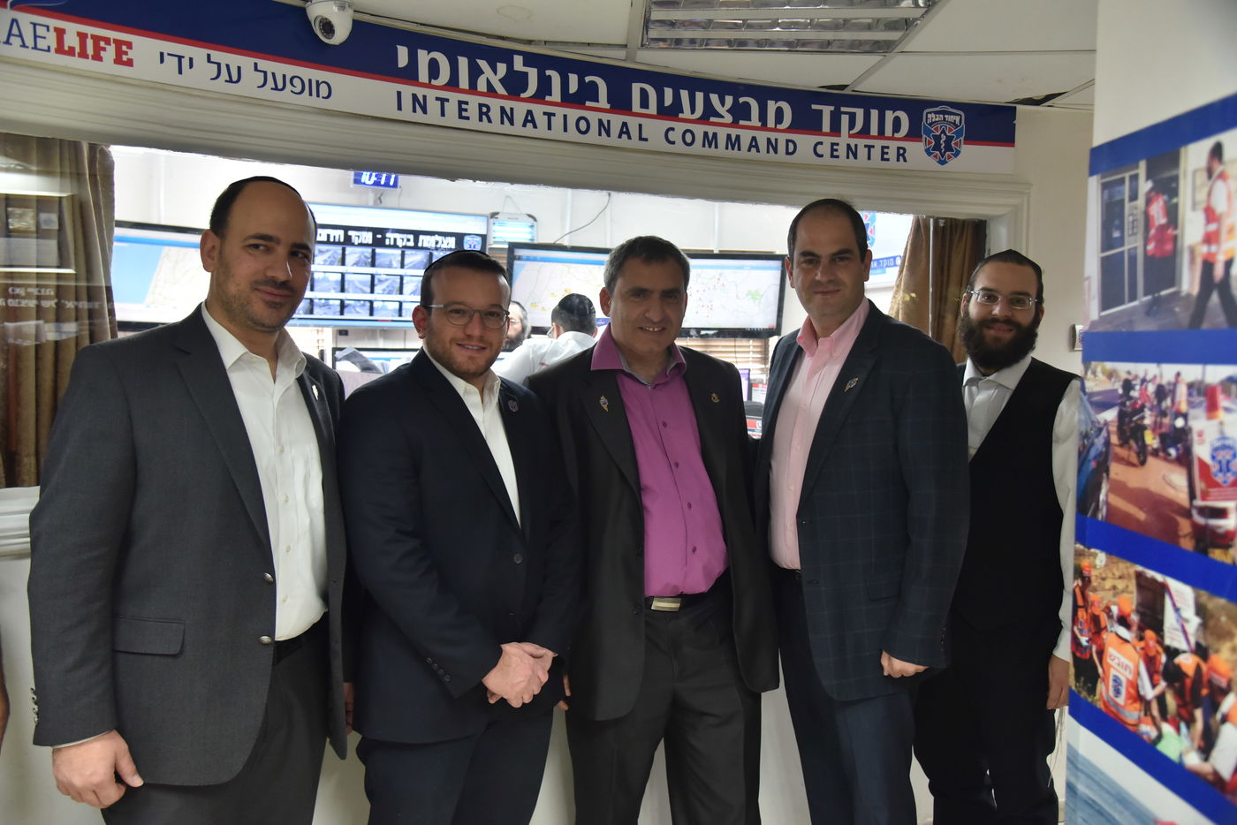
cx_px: 618
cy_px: 412
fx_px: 1031
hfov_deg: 61.9
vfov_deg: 43.6
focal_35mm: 30
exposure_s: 1/100
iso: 1600
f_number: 4
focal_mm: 30
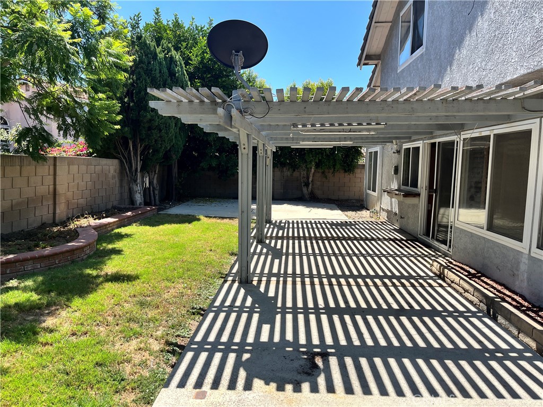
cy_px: 204
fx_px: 408
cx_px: 272
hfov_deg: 67.3
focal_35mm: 26
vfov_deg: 53.1
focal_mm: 5.1
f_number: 1.6
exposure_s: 1/1672
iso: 50
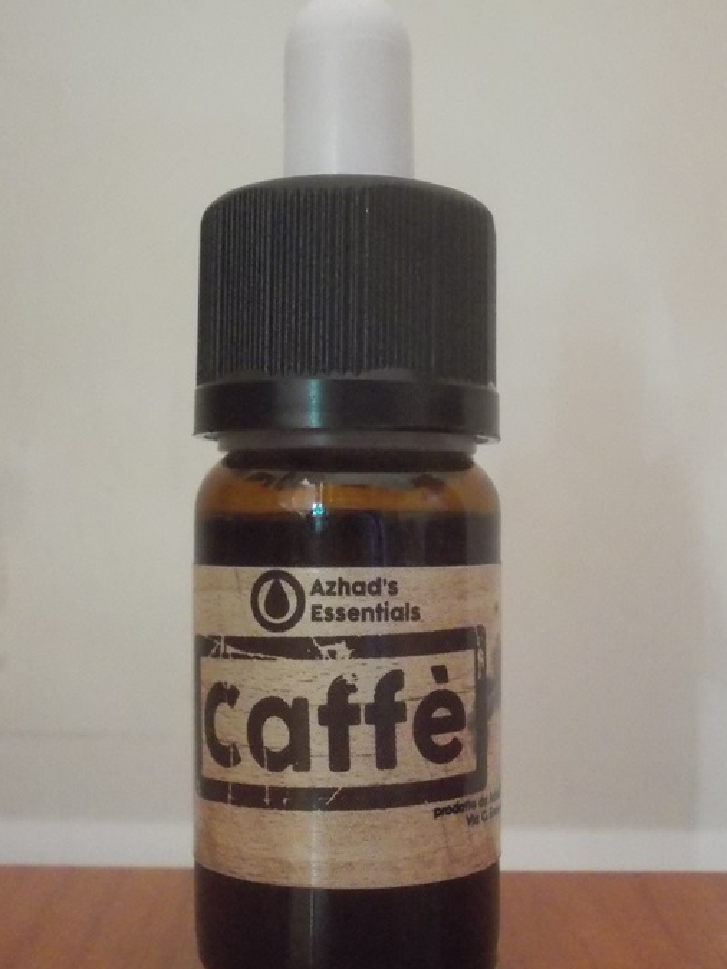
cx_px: 378
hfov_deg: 28.5
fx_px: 1429
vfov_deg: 37.5
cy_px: 528
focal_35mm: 51
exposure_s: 1/30
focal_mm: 6.1
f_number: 3.3
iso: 800
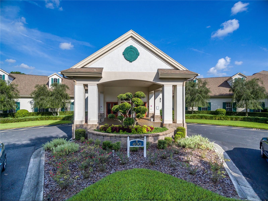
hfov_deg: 81.8
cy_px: 100
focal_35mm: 20
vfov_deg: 65.9
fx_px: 155
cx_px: 134
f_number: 2.8
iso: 100
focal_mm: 3.61
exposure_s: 1/1400
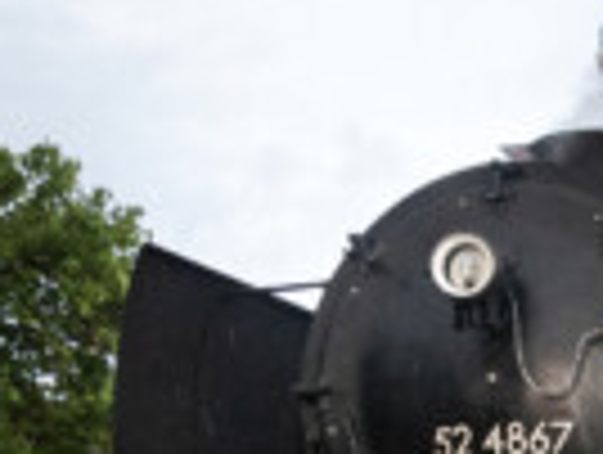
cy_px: 607
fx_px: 2181
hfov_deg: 15.2
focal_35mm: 125
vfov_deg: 11.6
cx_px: 738
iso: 2000
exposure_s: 1/250
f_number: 7.1
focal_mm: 21
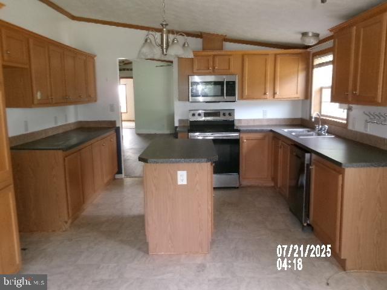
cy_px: 145
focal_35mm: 28
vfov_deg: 49.7
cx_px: 194
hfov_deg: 63.4
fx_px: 313
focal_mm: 5.1
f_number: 3.9
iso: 400
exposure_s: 1/34
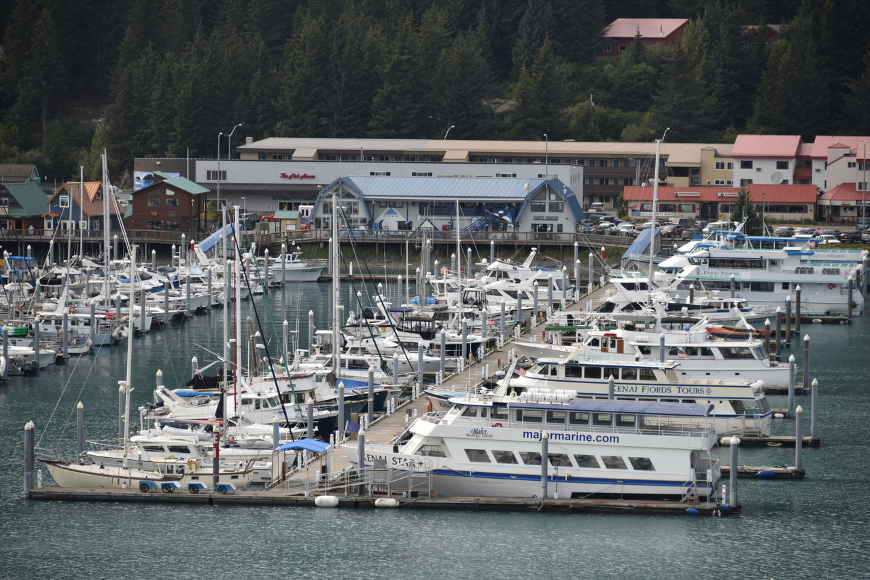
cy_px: 290
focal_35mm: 180
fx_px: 4351
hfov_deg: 11.4
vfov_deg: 7.6
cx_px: 435
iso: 100
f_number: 5.6
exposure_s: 1/400
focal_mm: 180
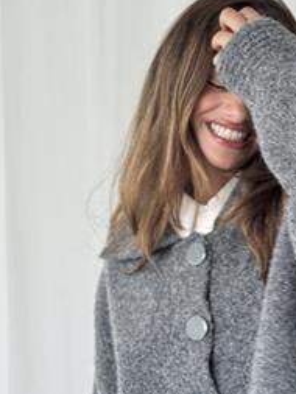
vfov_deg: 19.4
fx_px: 1151
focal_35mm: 101
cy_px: 234
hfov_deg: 14.5
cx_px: 255
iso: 100
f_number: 1.78
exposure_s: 1/99
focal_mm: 6.76
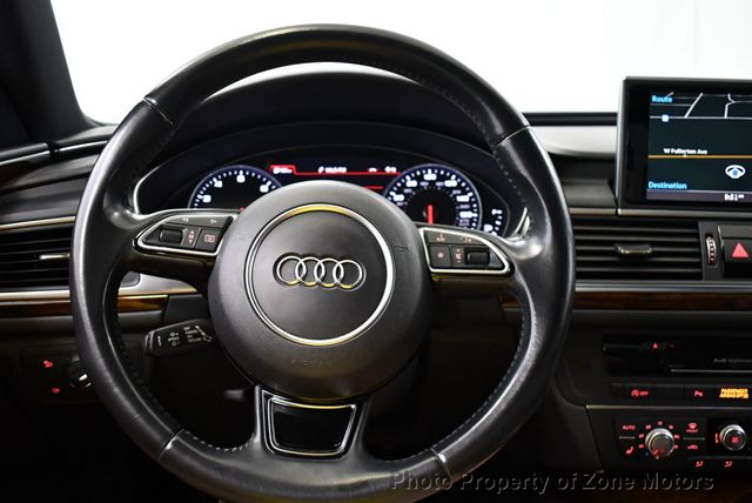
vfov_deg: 36.9
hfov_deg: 53.1
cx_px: 376
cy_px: 252
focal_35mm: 36
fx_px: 753
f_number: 3.5
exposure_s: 1/100
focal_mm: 18
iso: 3200
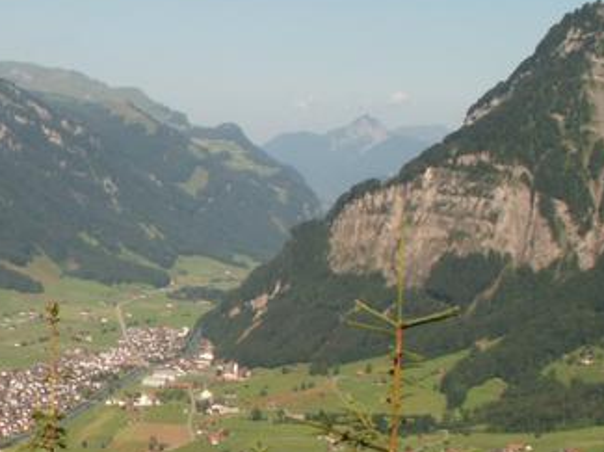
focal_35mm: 69
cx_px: 30
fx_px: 1203
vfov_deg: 21.2
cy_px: 299
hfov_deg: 26.9
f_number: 8
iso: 50
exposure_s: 1/125
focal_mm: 5.86
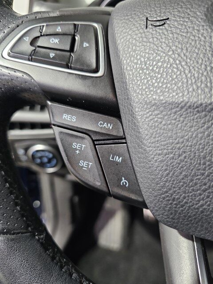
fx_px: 189
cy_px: 142
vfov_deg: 73.9
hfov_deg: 58.9
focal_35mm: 23
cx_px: 106
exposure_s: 1/100
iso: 1000
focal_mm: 6.3
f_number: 1.7
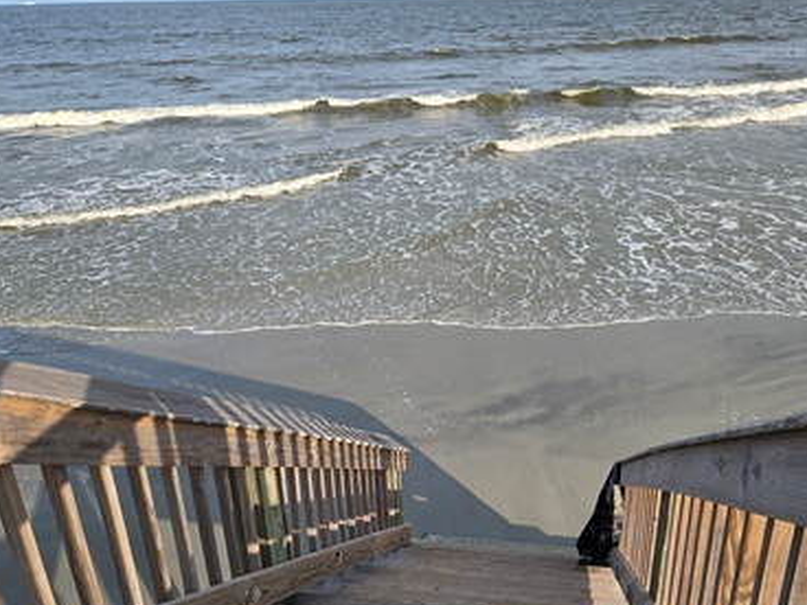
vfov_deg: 46.8
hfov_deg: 59.6
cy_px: 296
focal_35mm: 30
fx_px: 699
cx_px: 474
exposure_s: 1/1265
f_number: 1.8
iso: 25
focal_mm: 5.4
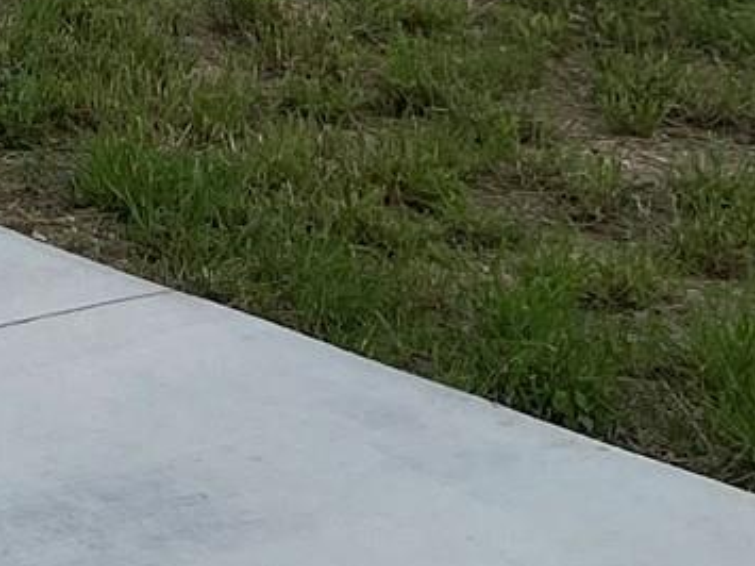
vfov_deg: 9.0
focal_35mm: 150
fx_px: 3271
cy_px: -781
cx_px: -1202
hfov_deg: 10.7
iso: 50
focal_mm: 5.1
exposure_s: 1/6993
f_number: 1.6
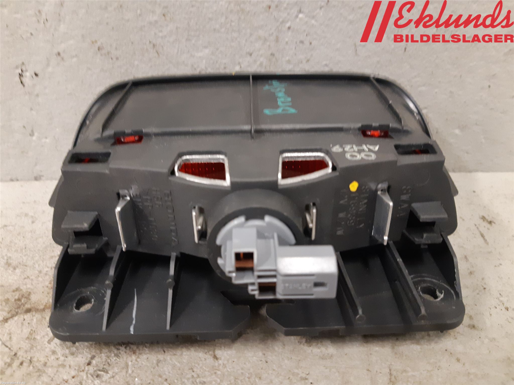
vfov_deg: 53.1
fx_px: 386
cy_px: 192
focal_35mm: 26
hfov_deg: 67.3
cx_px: 257
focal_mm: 3.93
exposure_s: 1/50
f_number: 1.7
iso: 320
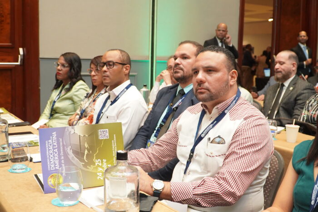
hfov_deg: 49.5
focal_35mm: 39
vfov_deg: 34.2
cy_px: 106
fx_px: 345
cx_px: 159
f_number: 4
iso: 3200
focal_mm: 26
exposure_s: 1/160
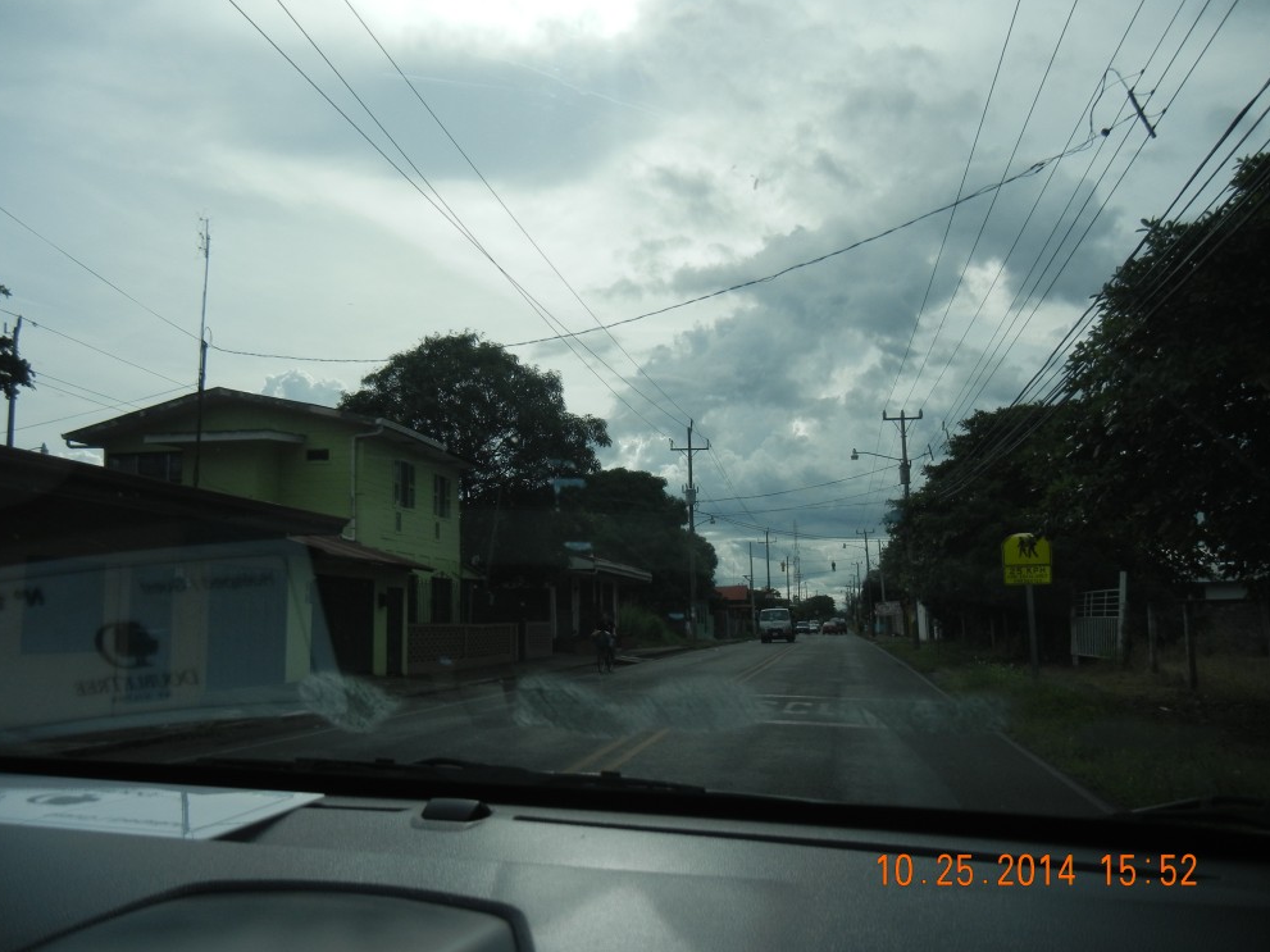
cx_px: 622
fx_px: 1137
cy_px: 480
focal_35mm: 31
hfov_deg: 58.4
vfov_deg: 45.4
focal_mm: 5.4
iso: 160
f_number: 7
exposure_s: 1/805
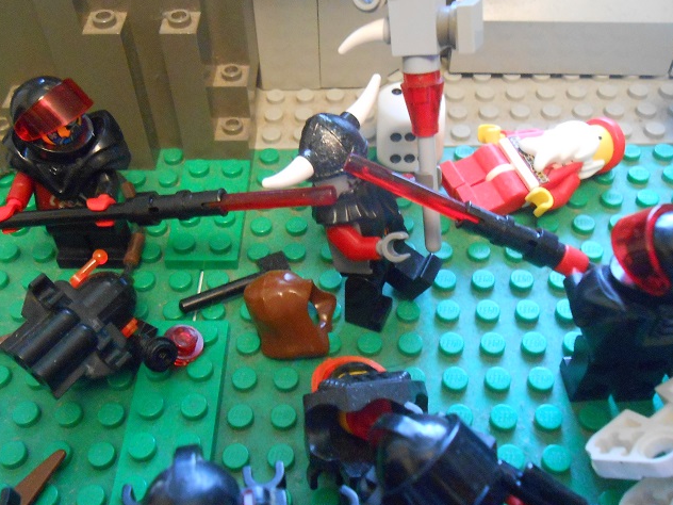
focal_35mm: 38
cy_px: 251
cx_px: 323
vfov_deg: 37.7
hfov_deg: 49.0
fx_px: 739
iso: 800
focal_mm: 5.3
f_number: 3.8
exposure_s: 1/3
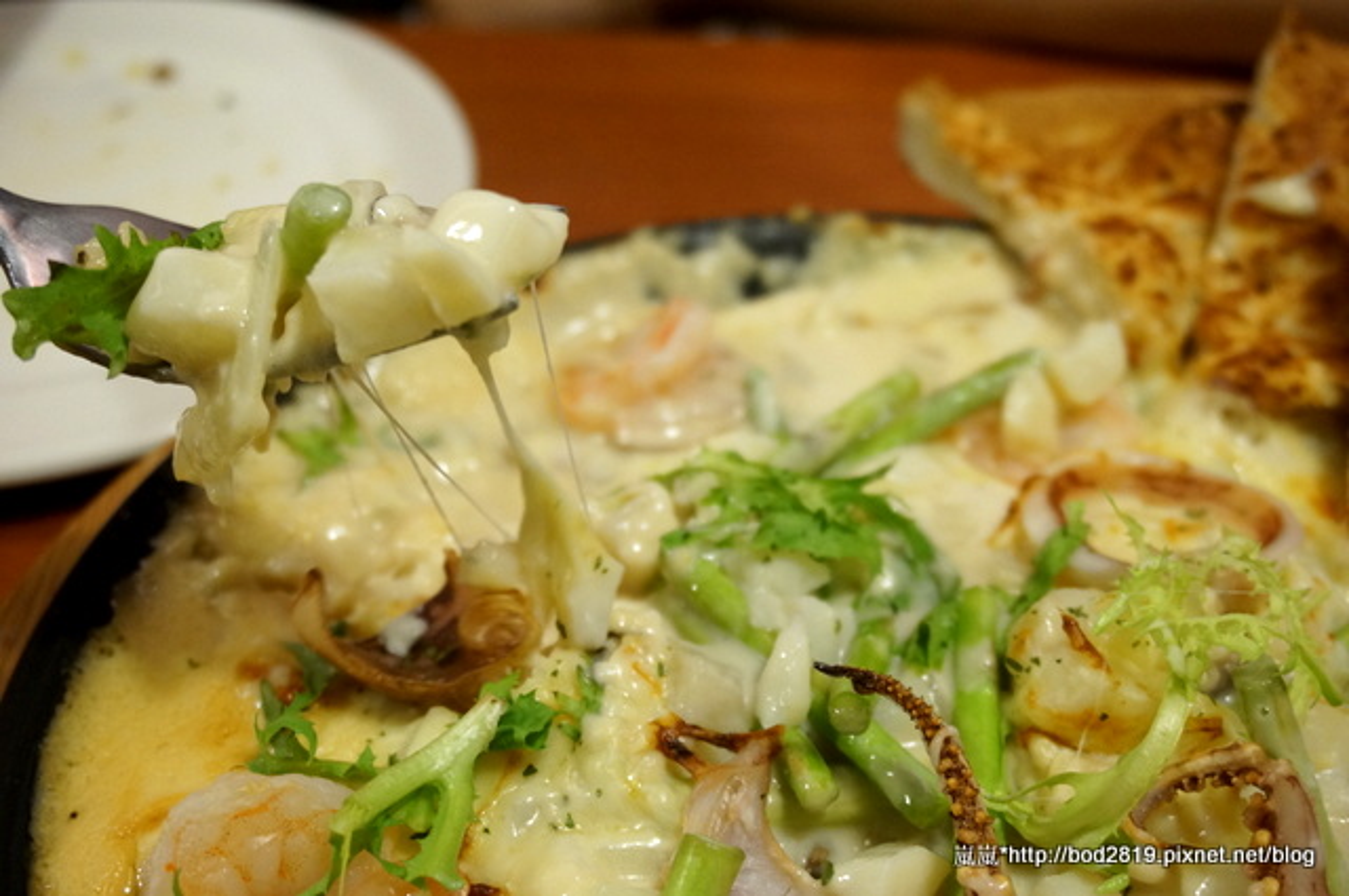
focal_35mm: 44
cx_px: 674
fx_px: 1628
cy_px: 448
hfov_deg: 45.0
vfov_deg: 30.8
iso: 1600
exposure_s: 1/60
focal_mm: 29
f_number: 4.5
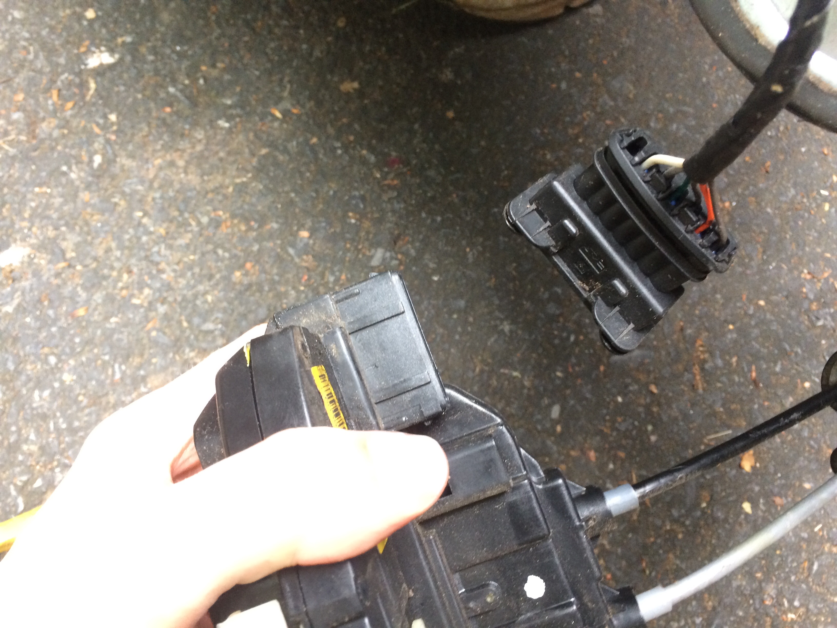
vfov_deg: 48.2
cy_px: 314
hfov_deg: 61.7
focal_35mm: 29
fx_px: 701
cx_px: 418
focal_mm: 4.15
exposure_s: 1/30
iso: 160
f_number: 2.2
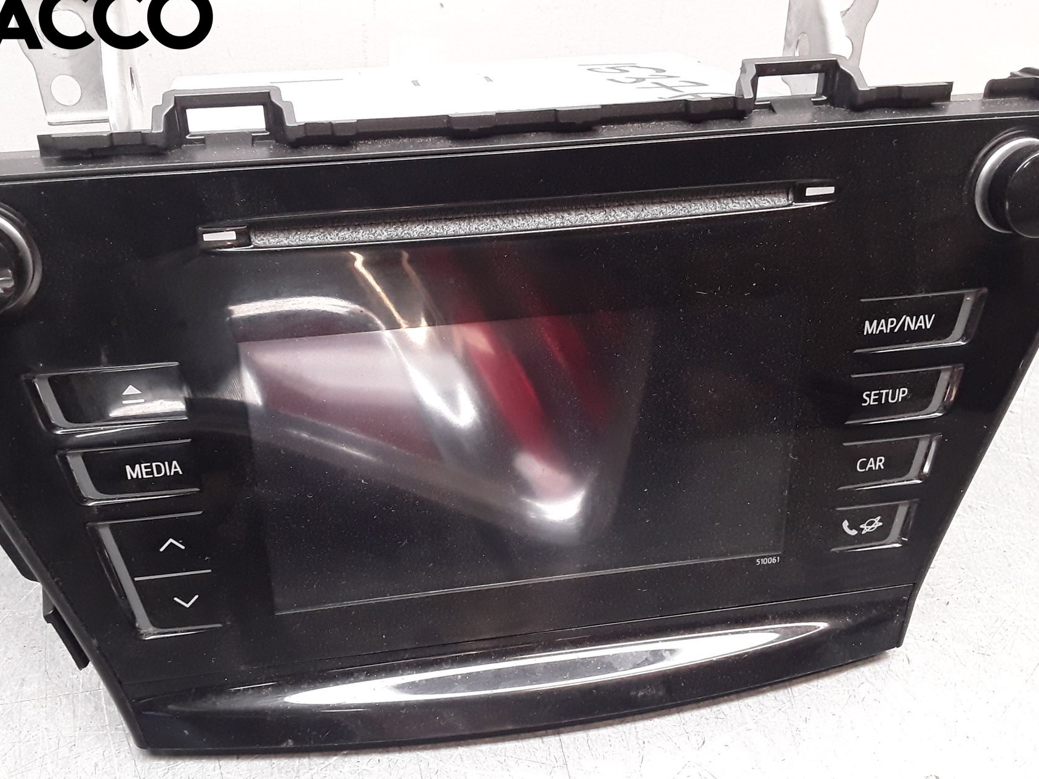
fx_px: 1020
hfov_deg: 53.9
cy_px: 456
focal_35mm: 34
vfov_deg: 41.6
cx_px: 465
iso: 100
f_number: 1.9
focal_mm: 2.91
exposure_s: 1/50
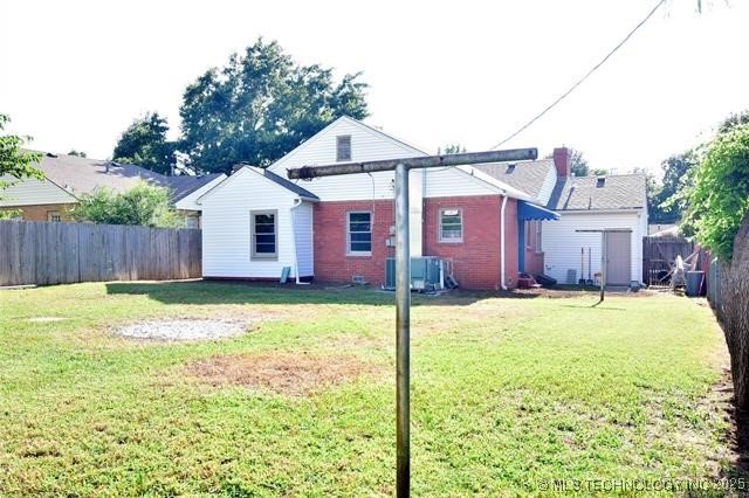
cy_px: 249
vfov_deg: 43.6
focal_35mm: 30
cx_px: 374
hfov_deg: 62.0
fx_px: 624
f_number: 11
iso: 640
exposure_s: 1/500
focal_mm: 20
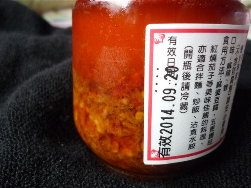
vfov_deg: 54.9
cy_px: 94
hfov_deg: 69.4
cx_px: 126
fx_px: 181
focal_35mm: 25
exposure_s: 1/20
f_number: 2.8
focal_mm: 4.4
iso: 400
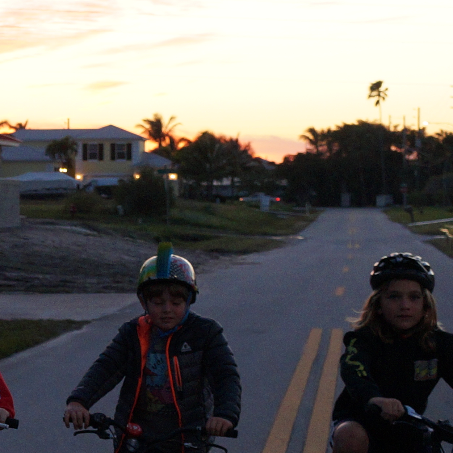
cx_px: -183
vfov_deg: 13.6
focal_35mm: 128
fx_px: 1893
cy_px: 230
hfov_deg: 13.1
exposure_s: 1/60
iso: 800
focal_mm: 23
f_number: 4.5
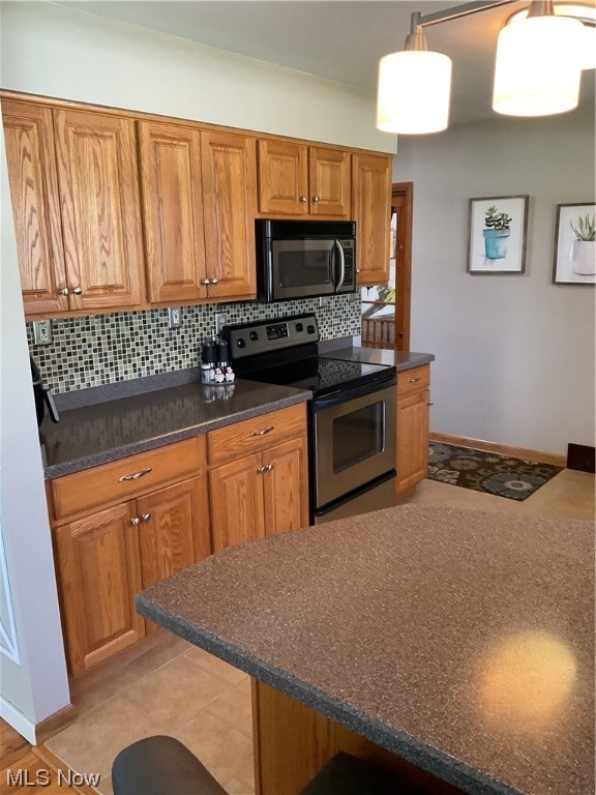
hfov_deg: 48.2
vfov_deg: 61.7
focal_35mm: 29
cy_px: 398
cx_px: 298
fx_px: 666
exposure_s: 1/60
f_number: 1.8
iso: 200
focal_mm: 3
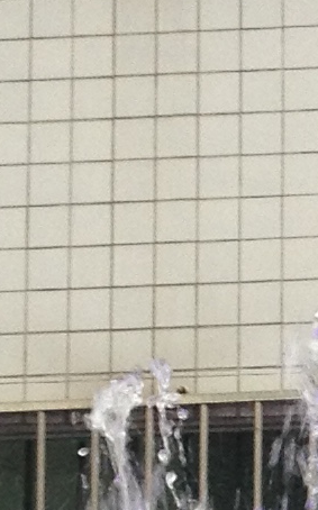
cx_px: 955
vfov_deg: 7.8
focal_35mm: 267
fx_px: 3709
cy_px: 562
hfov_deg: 4.7
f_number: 2.4
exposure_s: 1/40
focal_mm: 4.28
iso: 50
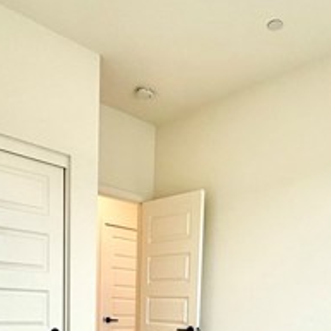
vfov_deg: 35.7
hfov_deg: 40.7
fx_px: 444
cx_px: 201
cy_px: 353
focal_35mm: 41
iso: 64
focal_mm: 2.22
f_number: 2.2
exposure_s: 1/120
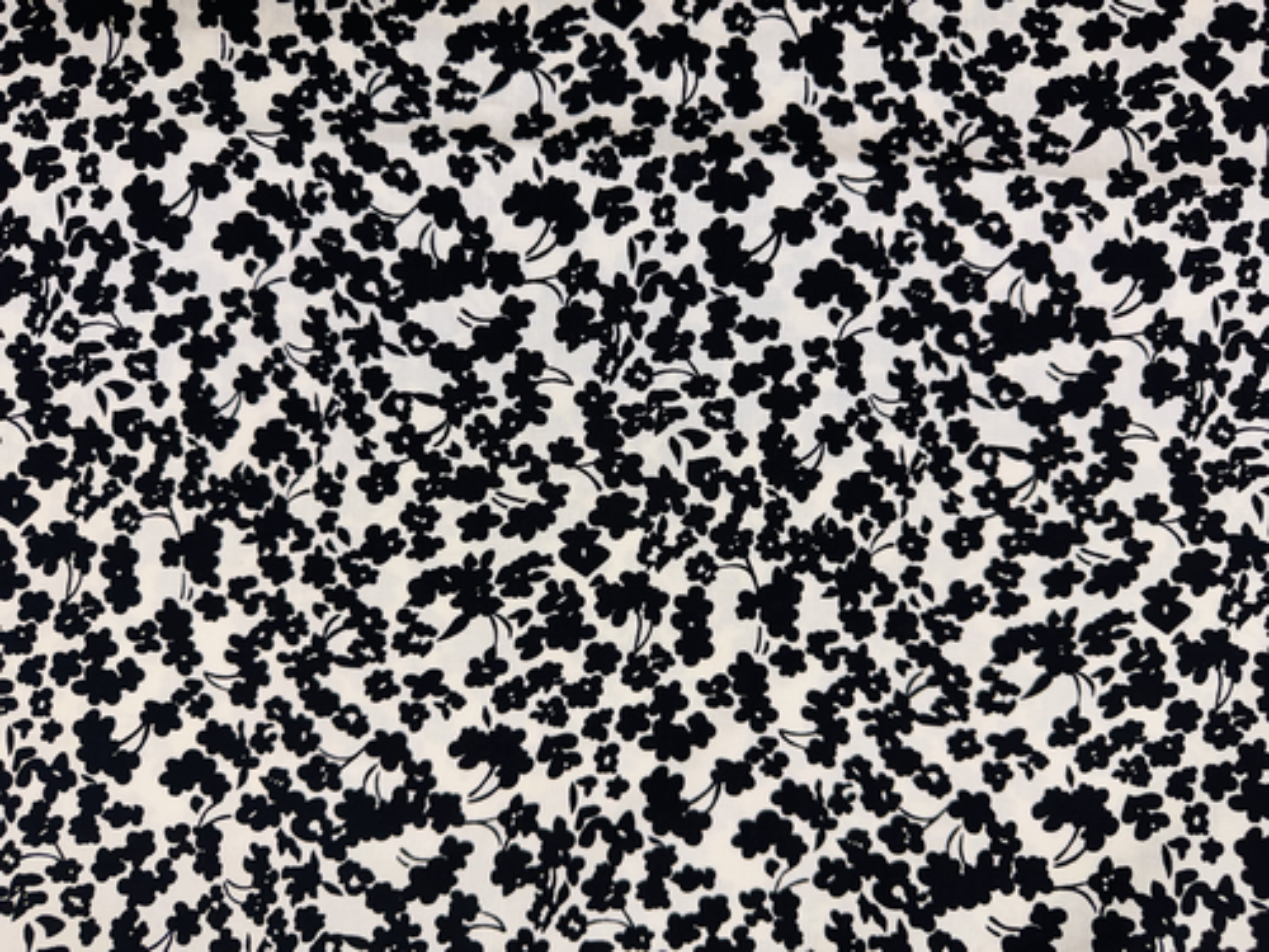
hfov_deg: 71.6
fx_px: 880
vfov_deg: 56.8
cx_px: 634
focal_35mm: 24
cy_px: 476
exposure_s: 1/100
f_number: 1.78
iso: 160
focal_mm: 6.76
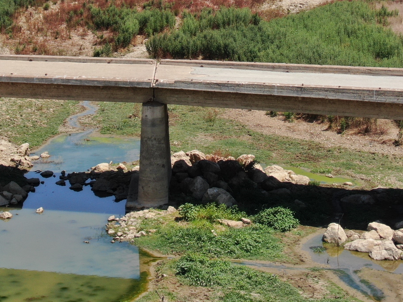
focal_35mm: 105
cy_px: -2
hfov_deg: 18.7
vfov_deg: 13.9
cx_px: 219
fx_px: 1222
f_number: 3.8
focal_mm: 8.6
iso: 100
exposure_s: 1/800
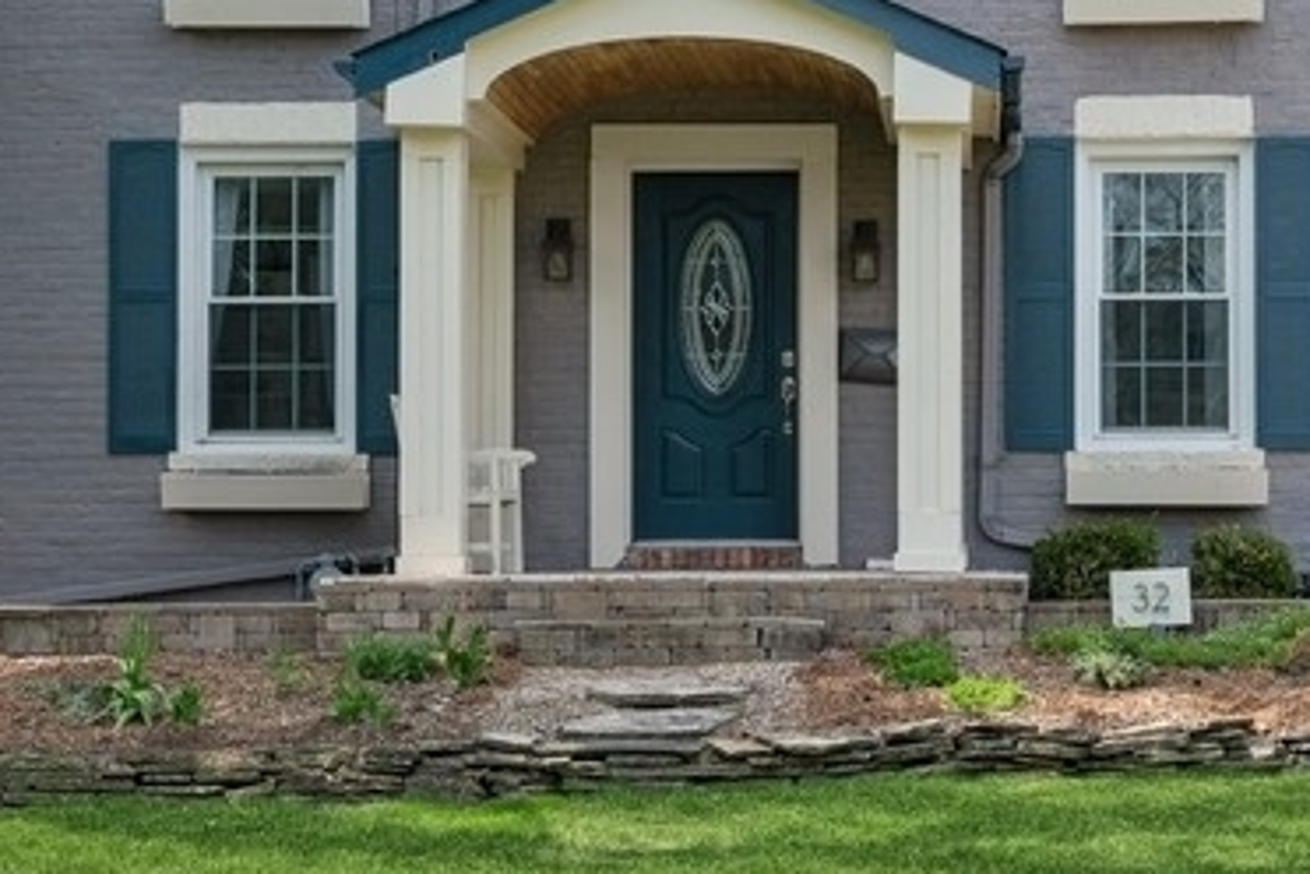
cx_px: 997
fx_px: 3966
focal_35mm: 109
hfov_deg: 18.6
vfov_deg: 12.5
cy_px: 240
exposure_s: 1/180
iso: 200
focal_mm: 30
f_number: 9.5
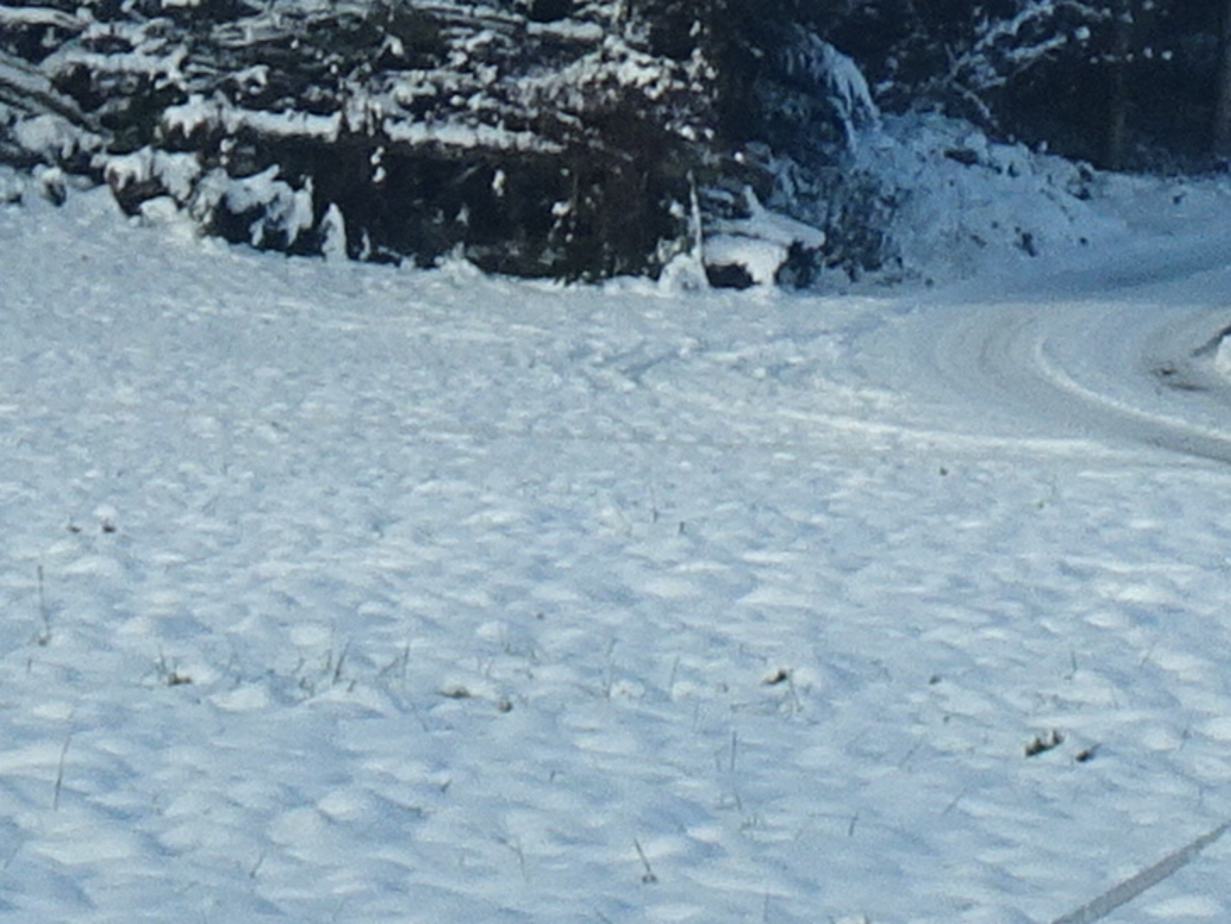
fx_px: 11988
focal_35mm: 337
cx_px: 1658
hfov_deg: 5.8
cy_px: -1567
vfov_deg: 4.3
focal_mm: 8.51
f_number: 4.5
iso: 80
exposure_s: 1/400
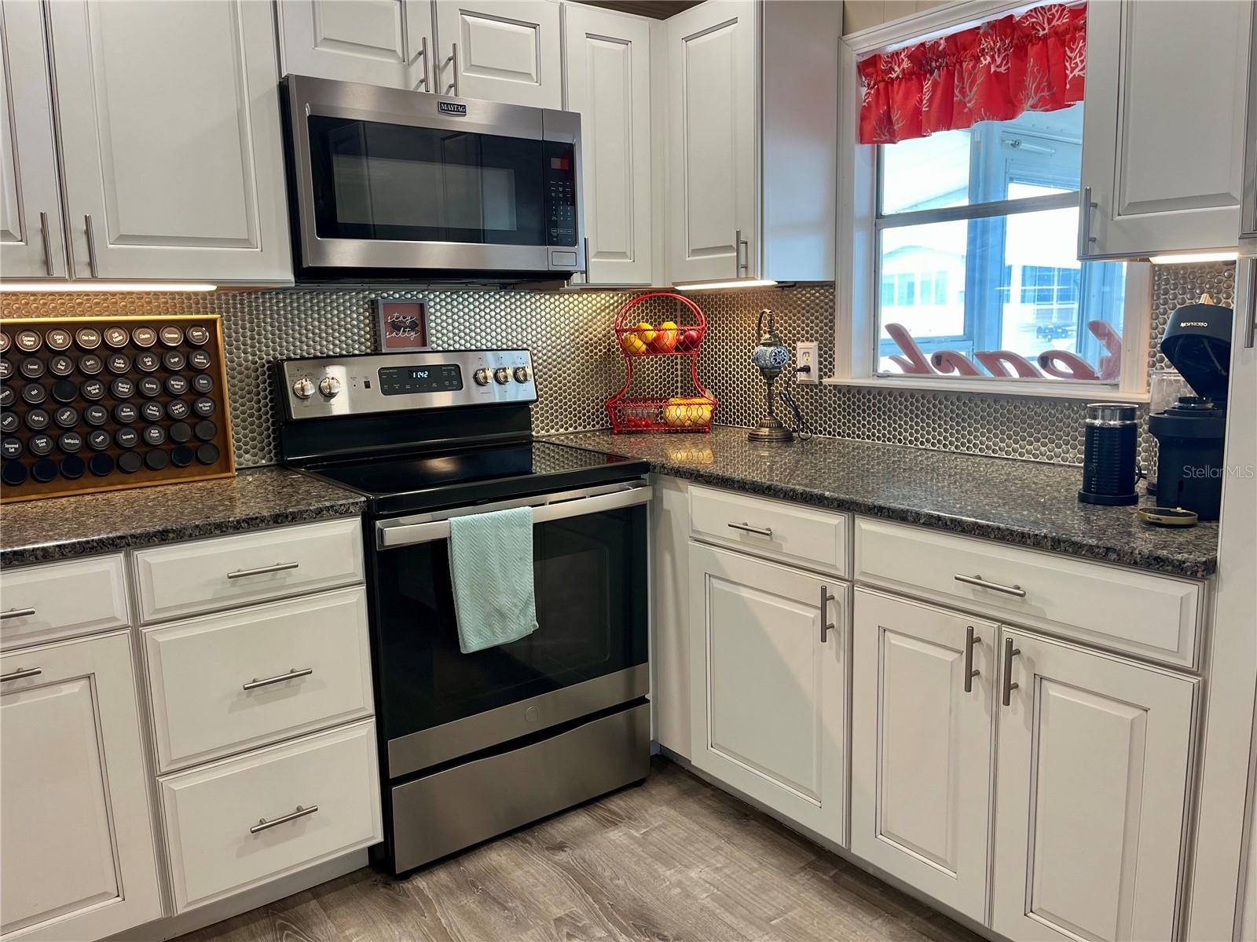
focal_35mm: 26
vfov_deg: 53.1
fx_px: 944
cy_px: 471
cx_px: 628
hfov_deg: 67.3
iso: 64
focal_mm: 5.1
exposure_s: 1/60
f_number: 1.6
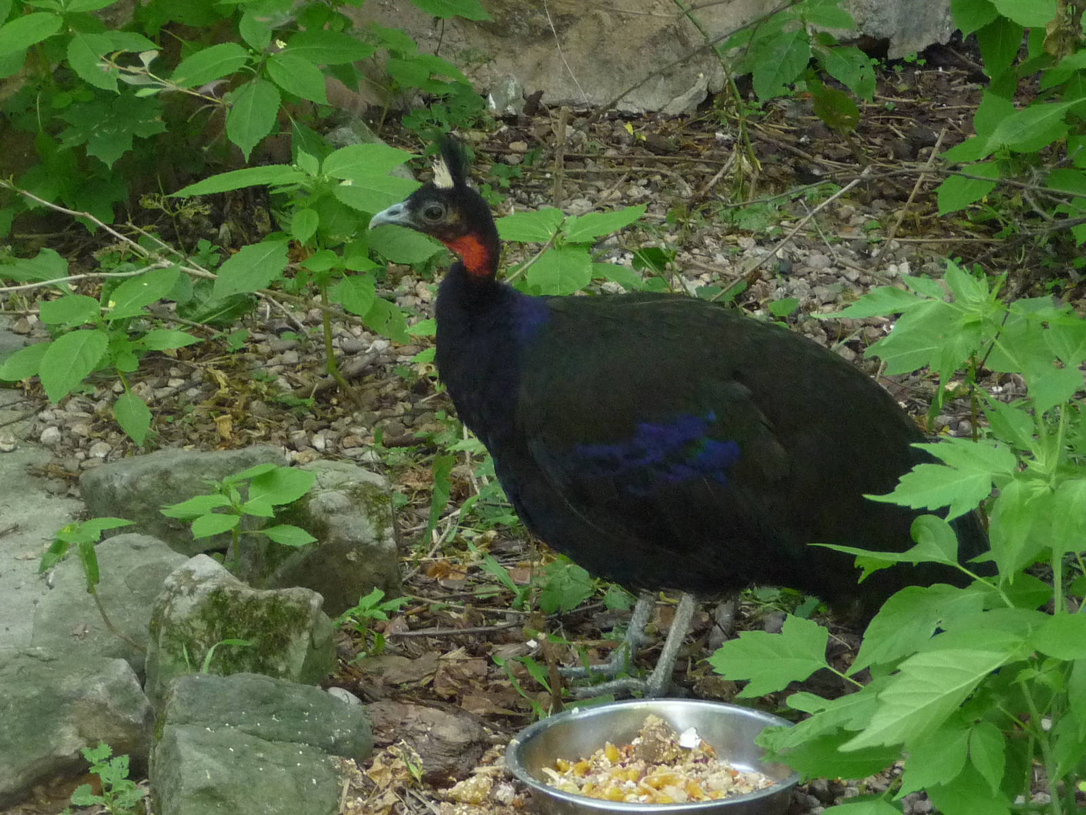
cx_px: 543
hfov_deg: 13.3
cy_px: 408
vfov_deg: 10.0
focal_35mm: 149
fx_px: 4675
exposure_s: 1/40
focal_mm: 15.2
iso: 320
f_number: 4.7
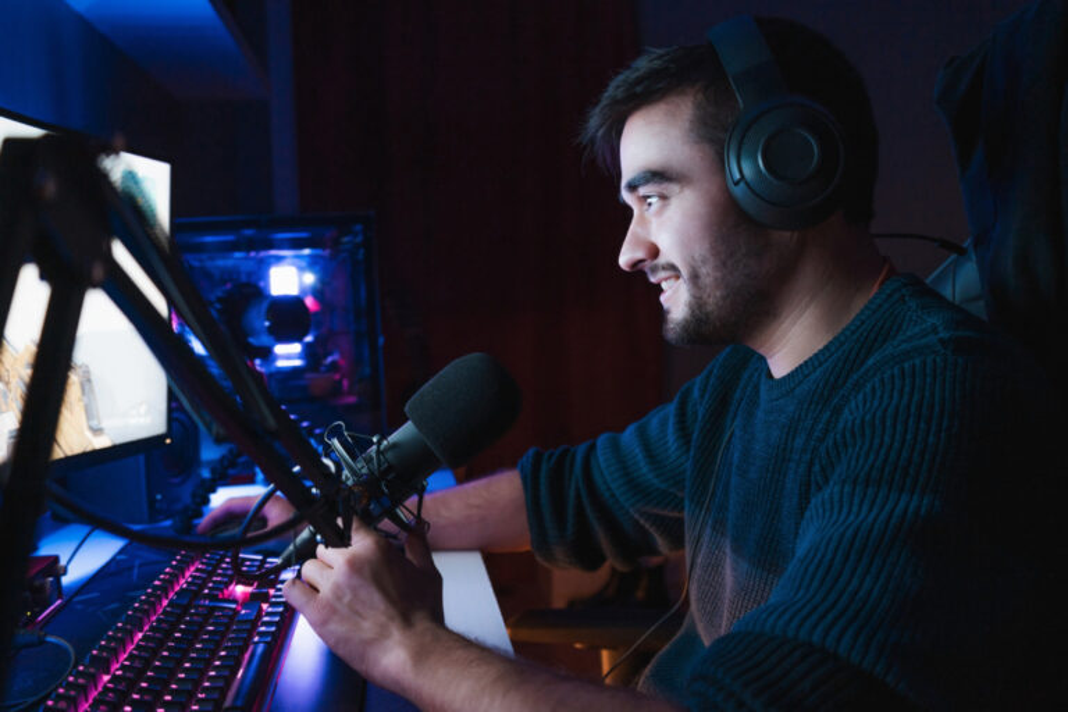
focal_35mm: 29
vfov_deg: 45.0
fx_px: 860
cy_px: 356
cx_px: 534
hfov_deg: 63.7
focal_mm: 29
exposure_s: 1/40
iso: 1250
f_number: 3.5
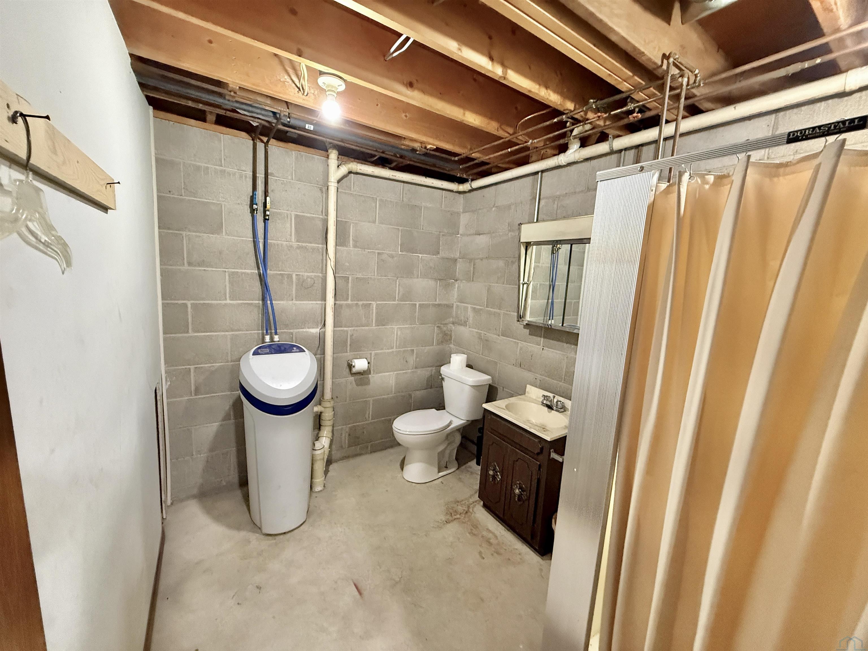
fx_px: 351
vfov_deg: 85.7
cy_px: 326
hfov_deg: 102.1
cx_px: 434
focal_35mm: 14
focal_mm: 2.22
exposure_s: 1/60
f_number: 2.2
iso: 640
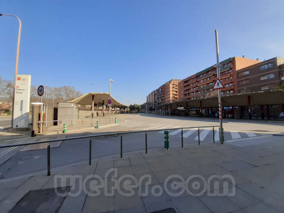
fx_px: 107
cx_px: 142
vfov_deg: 89.9
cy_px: 106
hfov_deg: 106.2
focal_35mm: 13
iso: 40
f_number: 2.2
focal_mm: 1.13
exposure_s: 1/720
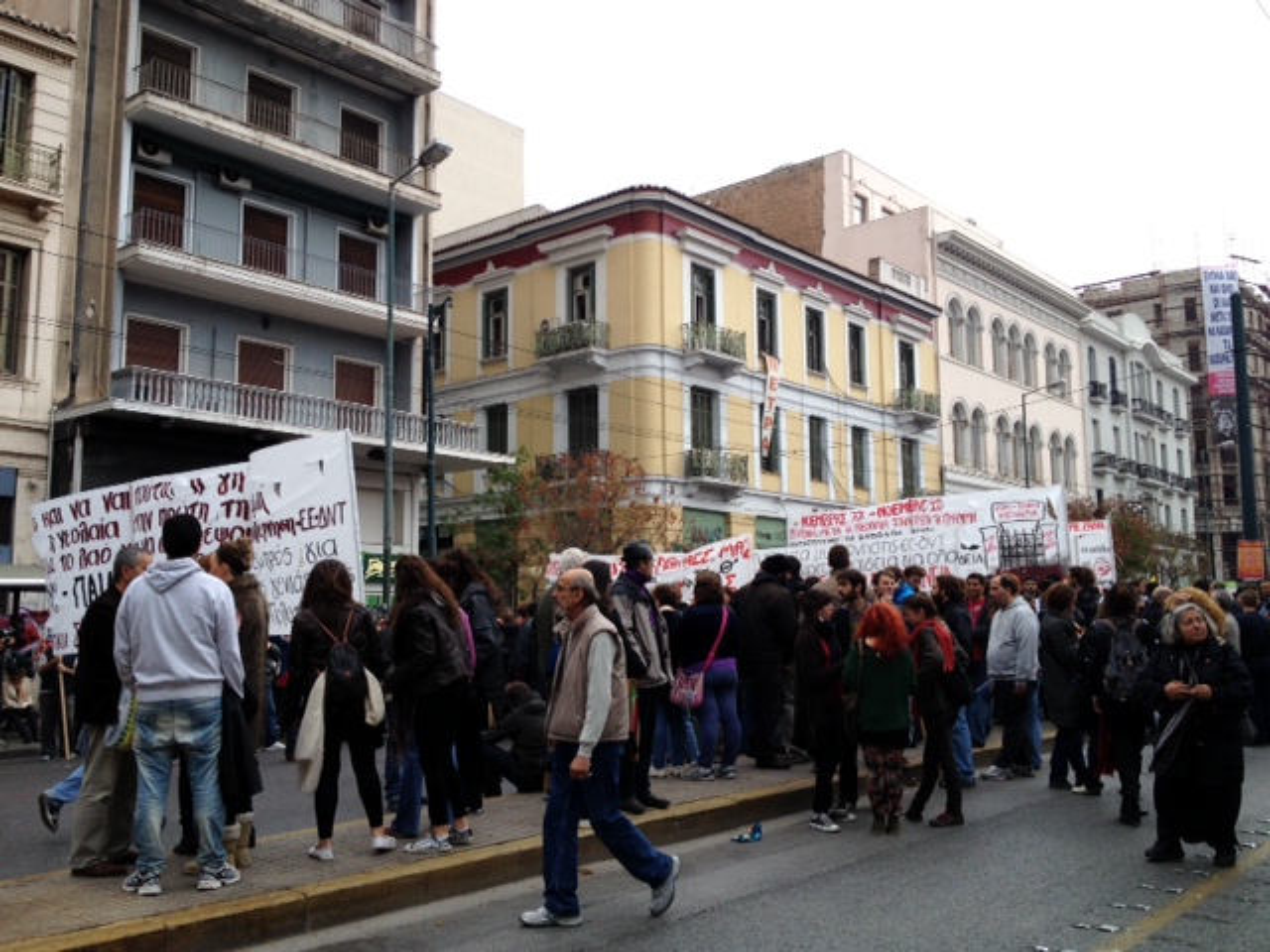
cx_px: 635
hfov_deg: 52.6
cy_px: 476
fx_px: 1284
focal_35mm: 35
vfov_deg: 40.7
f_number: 2.4
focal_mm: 4.28
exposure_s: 1/303
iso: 50
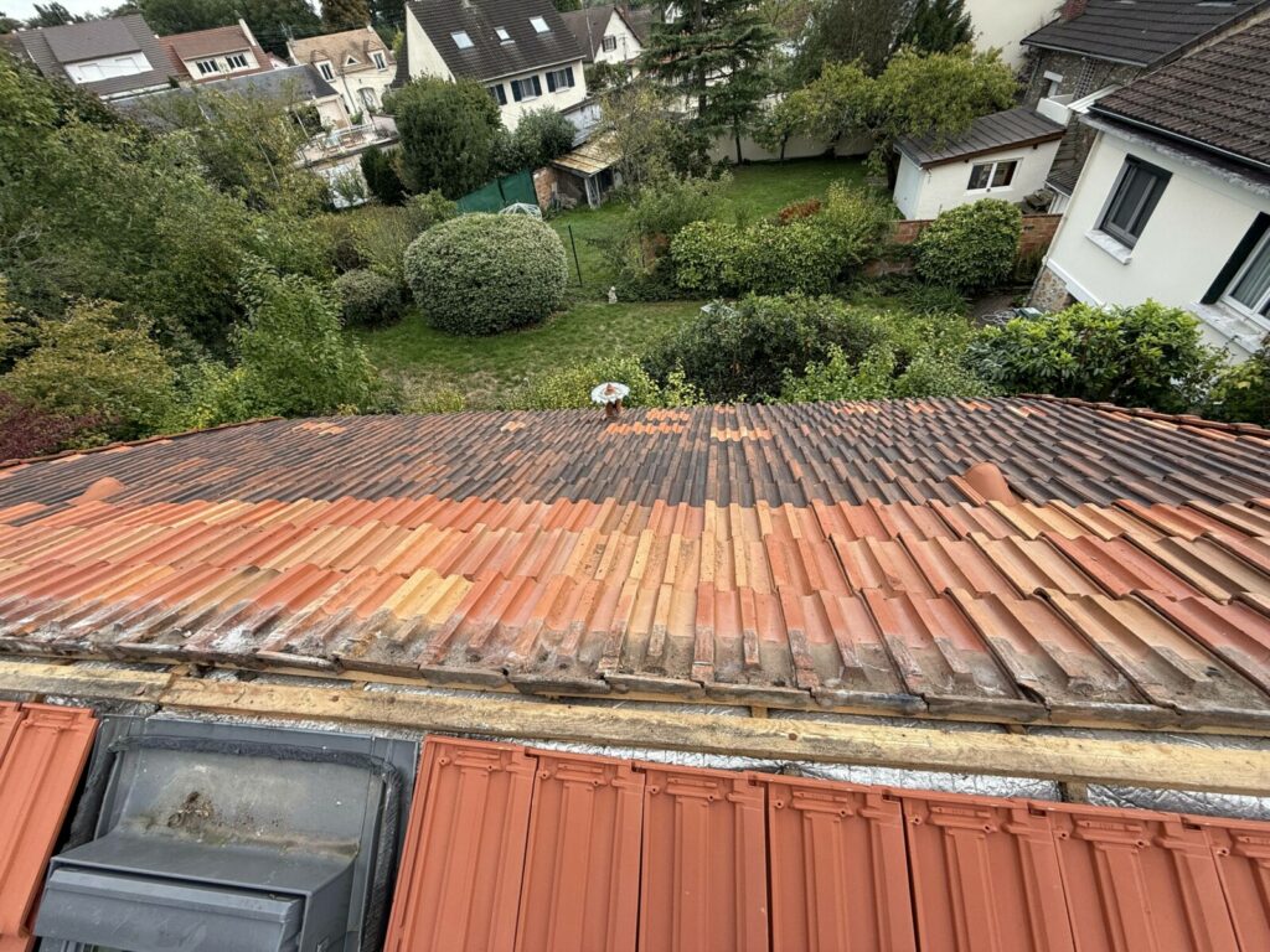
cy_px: 476
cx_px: 635
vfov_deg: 85.7
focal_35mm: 14
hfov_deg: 102.1
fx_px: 514
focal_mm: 2.22
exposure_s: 1/760
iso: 50
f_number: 2.2
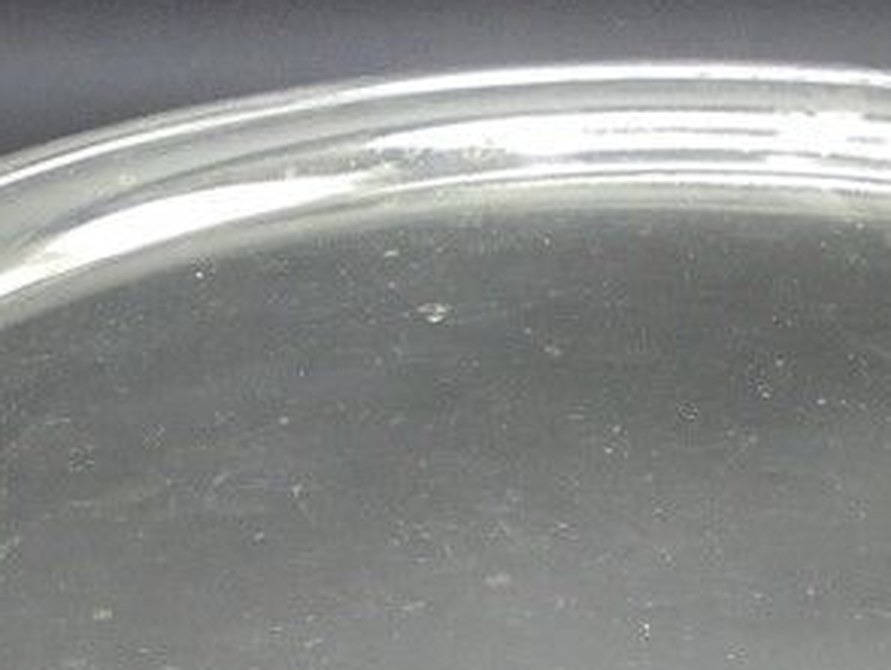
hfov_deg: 18.7
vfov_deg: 14.0
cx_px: 682
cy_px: 672
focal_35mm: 104
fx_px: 2679
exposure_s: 1/30
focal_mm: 6.1
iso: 250
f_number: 4
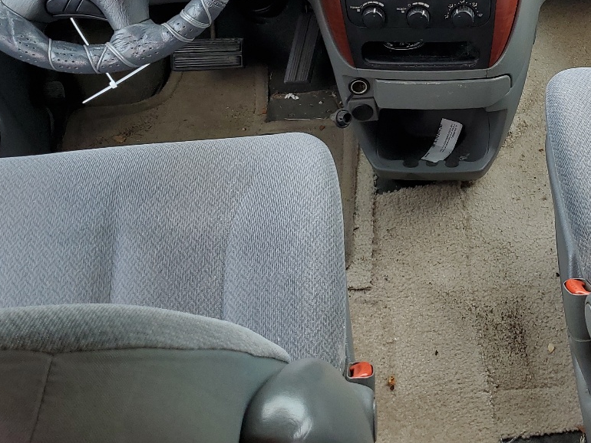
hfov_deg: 34.9
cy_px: 95
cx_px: 435
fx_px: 922
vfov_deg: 26.6
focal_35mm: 54
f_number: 1.5
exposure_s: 1/217
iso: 50
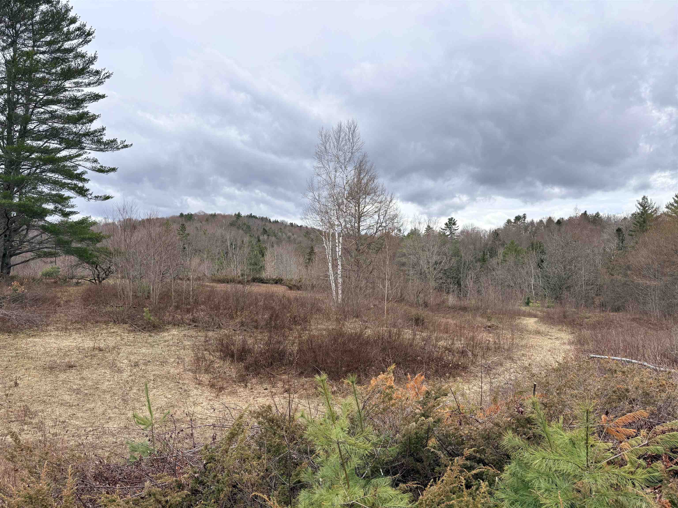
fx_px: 509
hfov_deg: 67.3
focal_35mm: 26
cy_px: 254
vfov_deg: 53.1
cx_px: 339
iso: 50
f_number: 1.6
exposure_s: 1/2639
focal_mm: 5.96
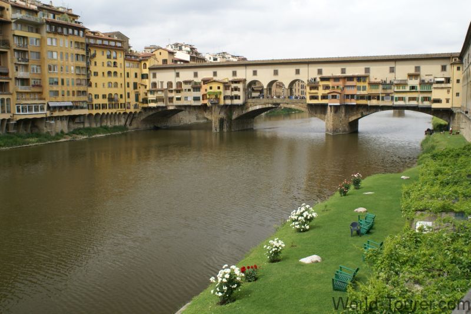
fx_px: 471
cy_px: 157
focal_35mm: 36
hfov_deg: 53.1
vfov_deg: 36.9
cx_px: 236
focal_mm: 24
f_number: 8
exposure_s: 1/80
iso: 100
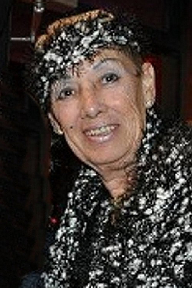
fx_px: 300
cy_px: 144
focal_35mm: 38
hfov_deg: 35.5
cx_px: 96
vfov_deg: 51.3
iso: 800
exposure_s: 1/60
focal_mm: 25
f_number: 3.8
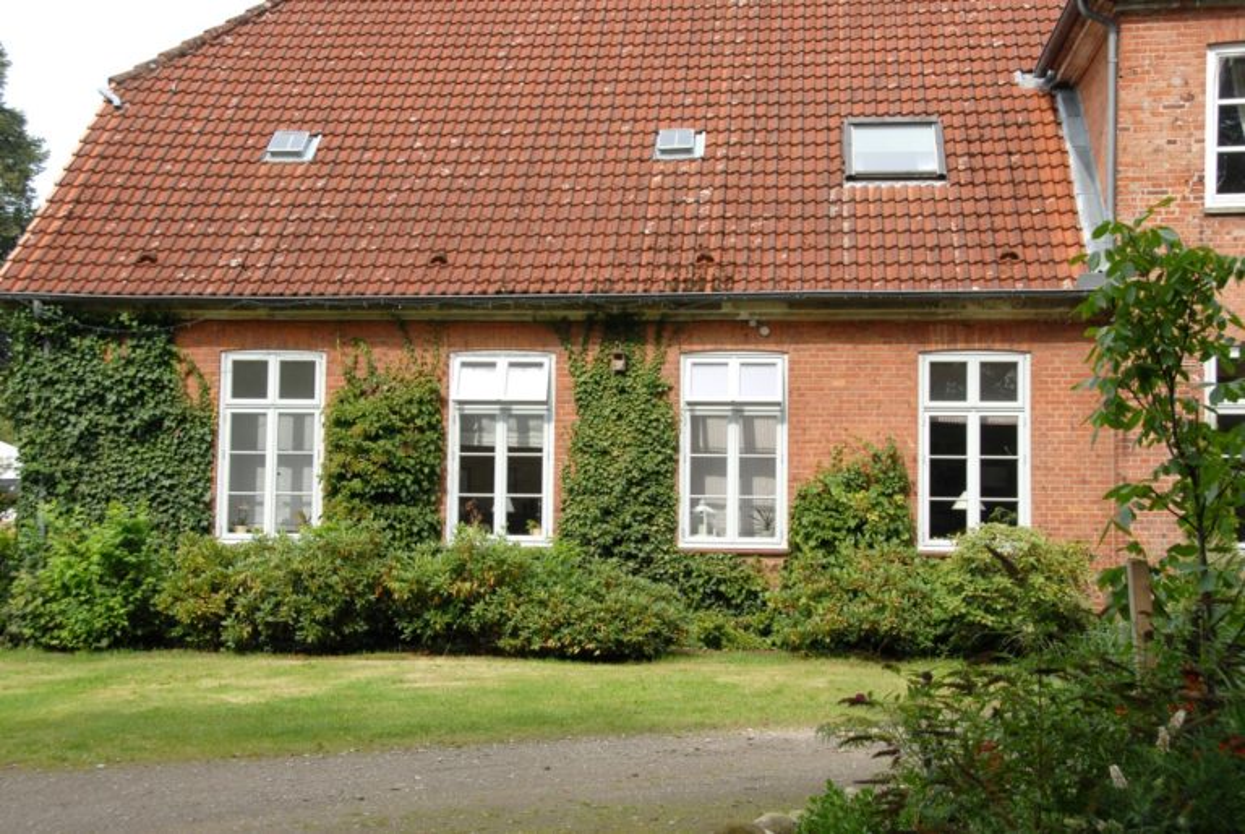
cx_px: 622
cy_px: 417
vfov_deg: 26.6
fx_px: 1766
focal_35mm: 51
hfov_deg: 38.8
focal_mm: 34
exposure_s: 1/160
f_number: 7.1
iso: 100
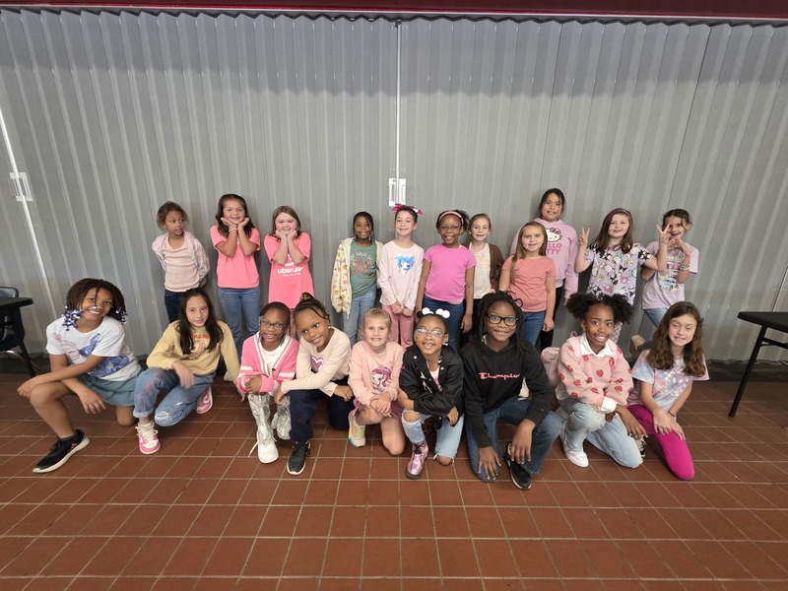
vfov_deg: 89.9
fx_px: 296
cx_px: 394
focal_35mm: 13
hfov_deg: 106.2
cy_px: 296
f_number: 1.9
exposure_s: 1/60
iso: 400
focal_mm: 2.2
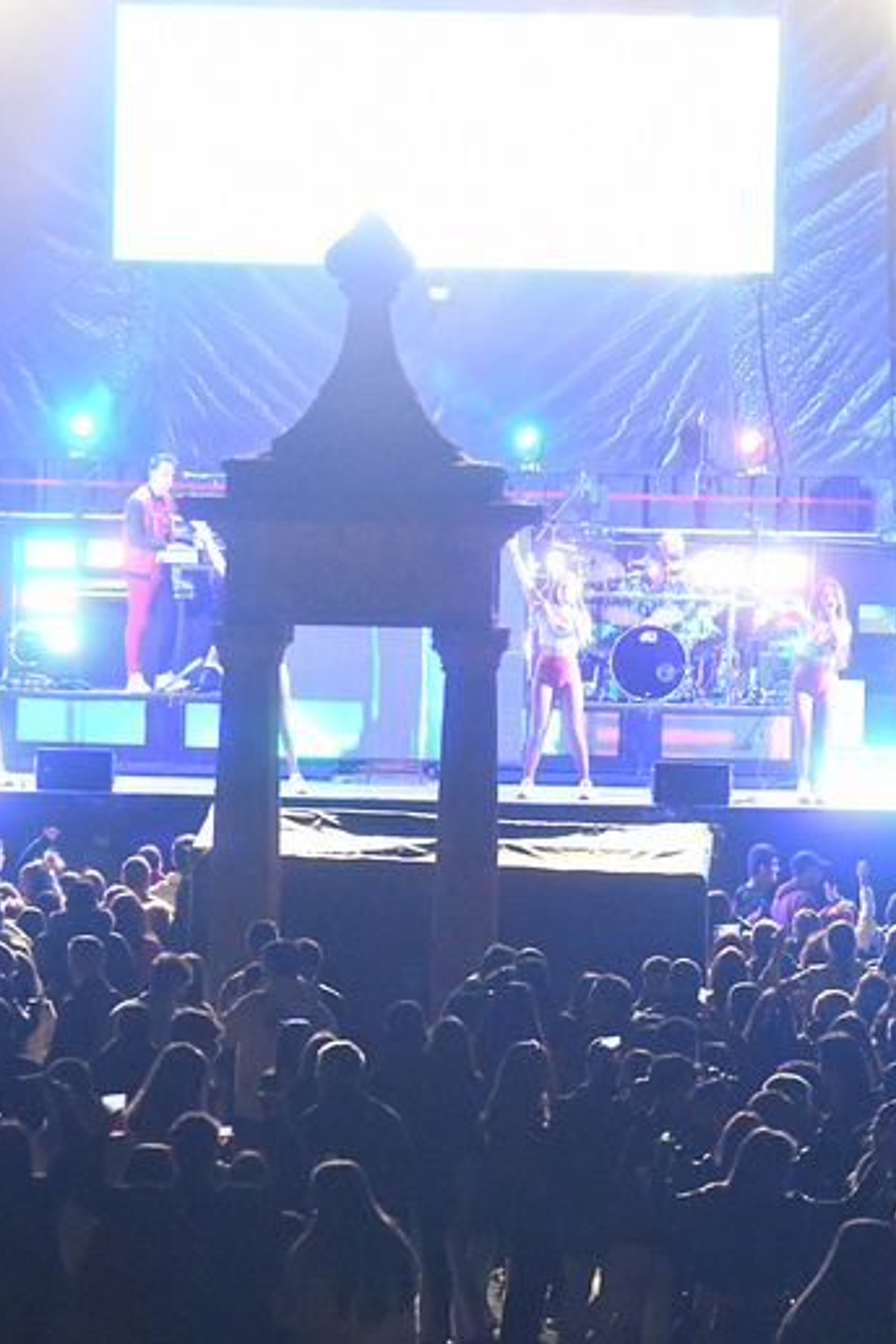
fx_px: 9221
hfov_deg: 5.6
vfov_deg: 8.3
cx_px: 466
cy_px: 718
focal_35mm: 247
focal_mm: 150
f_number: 4.5
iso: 25600
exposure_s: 1/125
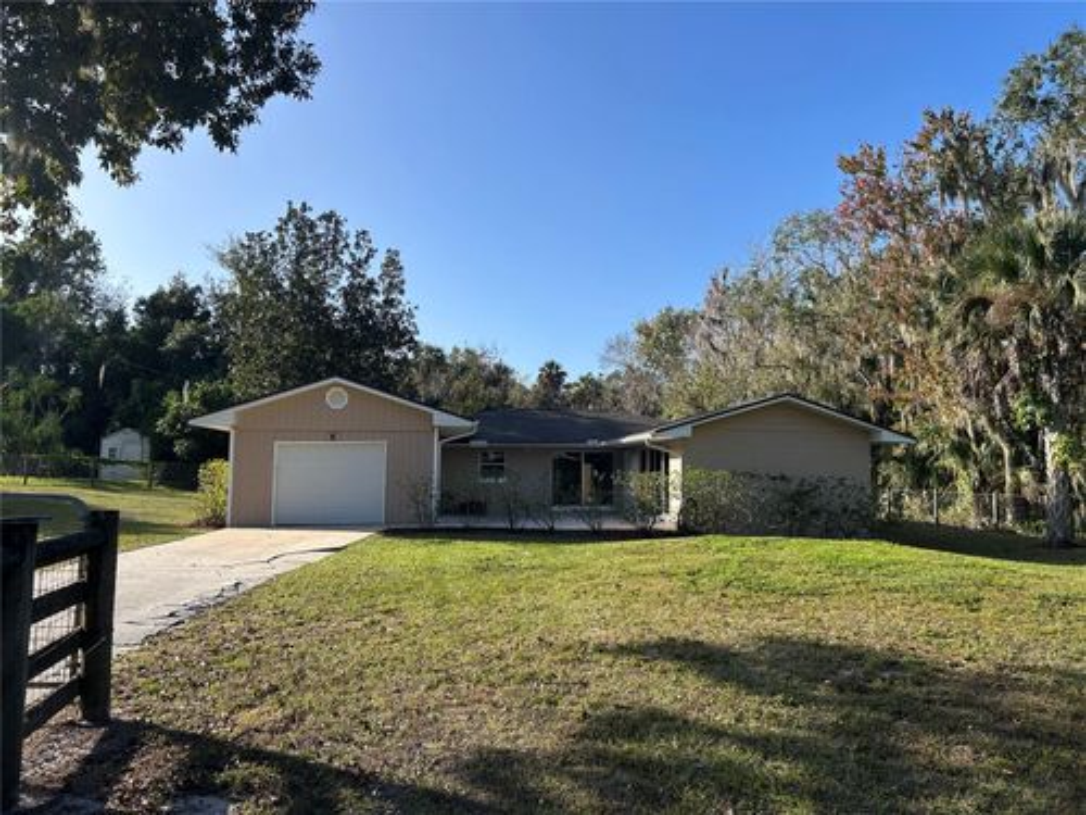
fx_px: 816
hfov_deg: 67.3
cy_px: 408
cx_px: 543
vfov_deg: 53.1
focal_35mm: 26
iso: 50
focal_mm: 5.7
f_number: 1.5
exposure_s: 1/3077
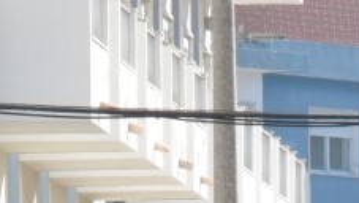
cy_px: 818
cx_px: 672
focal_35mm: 897
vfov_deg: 1.3
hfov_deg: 2.4
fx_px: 8544
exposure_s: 1/160
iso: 400
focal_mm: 80
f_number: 14
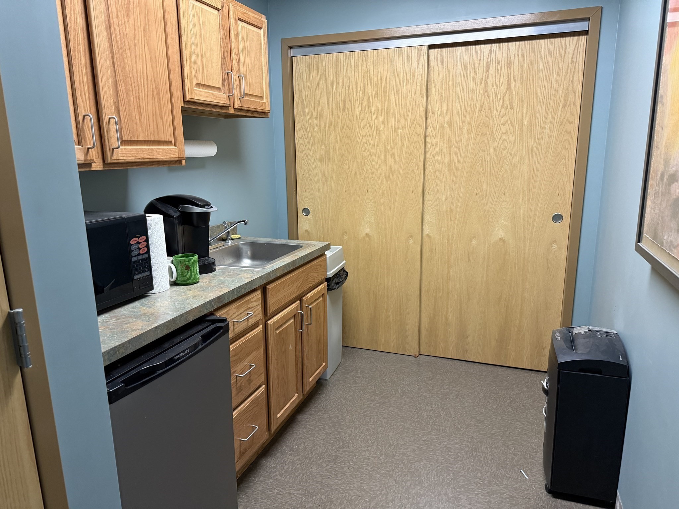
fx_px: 471
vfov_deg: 56.8
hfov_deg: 71.6
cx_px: 340
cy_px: 254
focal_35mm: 24
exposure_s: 1/60
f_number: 1.78
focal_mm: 6.76
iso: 400
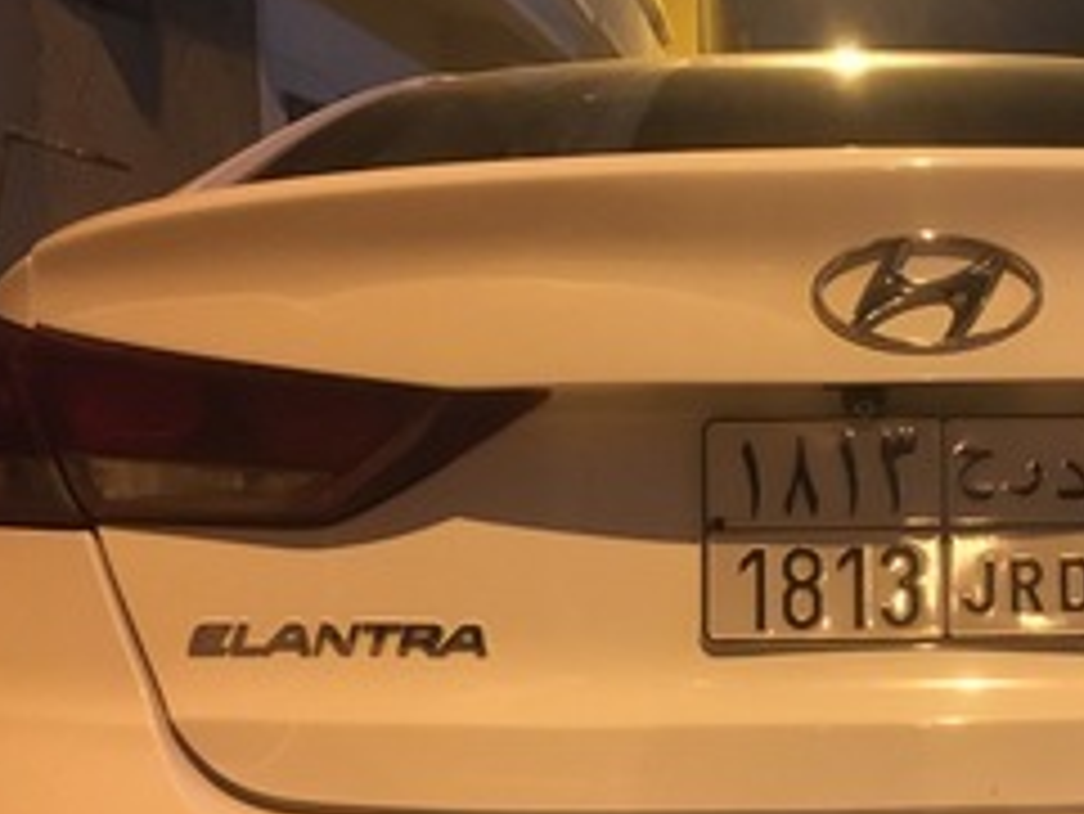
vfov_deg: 26.5
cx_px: 915
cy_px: 524
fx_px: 1723
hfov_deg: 33.6
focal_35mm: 55
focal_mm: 4.15
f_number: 2.2
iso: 320
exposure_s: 1/15
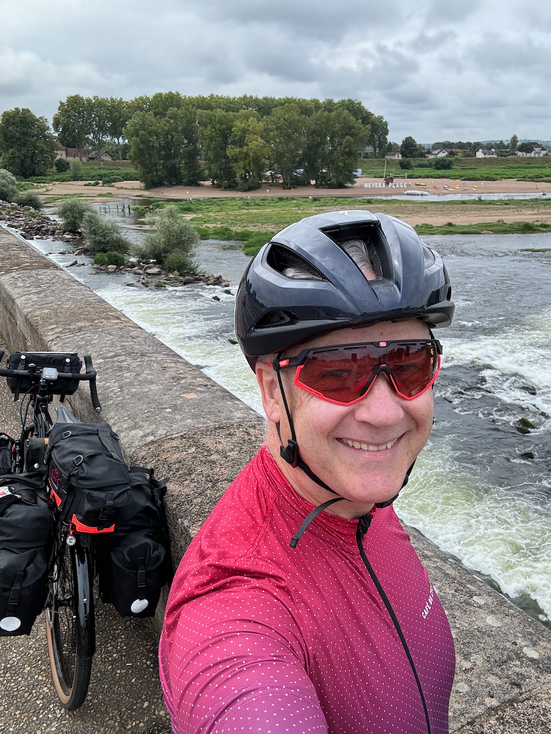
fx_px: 637
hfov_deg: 46.8
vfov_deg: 60.0
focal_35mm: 30
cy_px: 367
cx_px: 276
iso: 25
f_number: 1.9
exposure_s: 1/501
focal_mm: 2.69
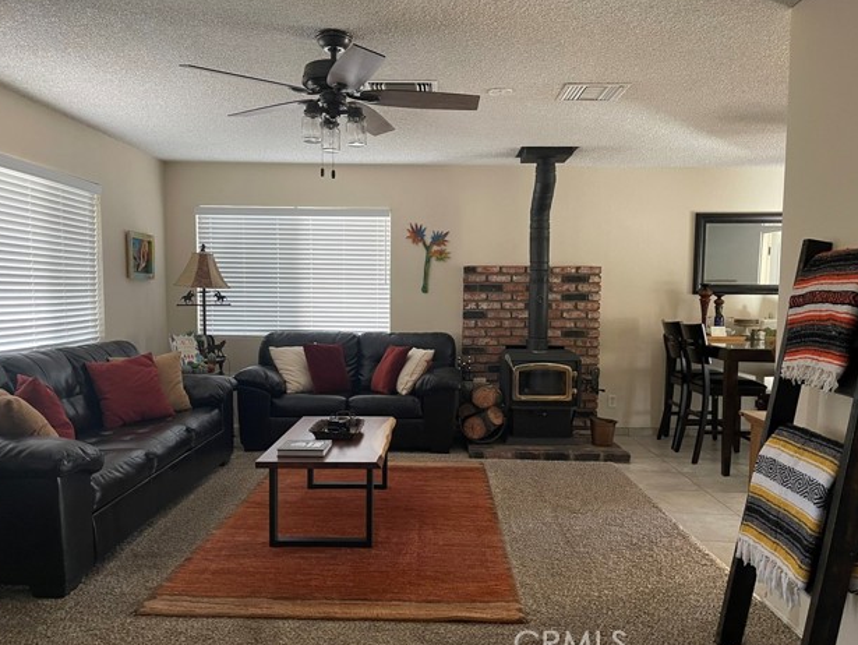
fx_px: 645
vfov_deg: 53.1
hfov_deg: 67.3
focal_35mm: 26
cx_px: 426
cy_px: 328
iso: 320
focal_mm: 5.1
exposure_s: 1/60
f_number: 1.6
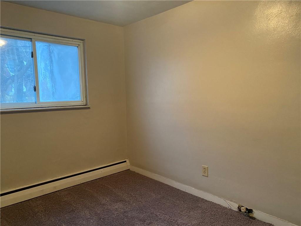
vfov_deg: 53.1
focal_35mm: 26
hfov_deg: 67.3
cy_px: 113
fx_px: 226
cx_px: 150
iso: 500
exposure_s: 1/60
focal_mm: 4.25
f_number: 1.8
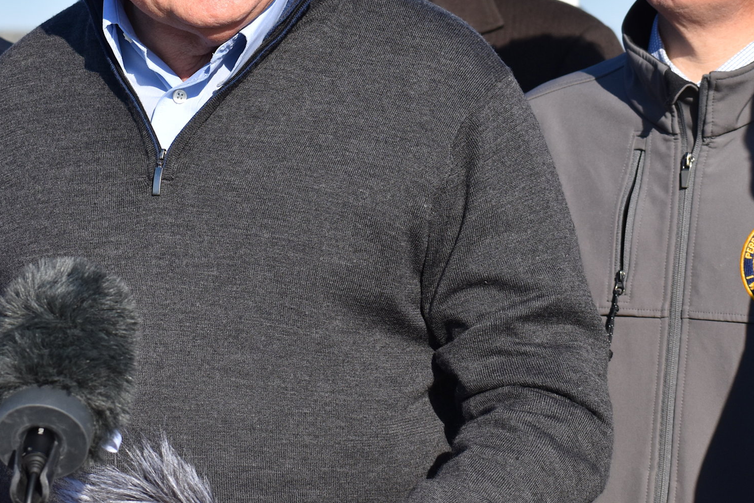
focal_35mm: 193
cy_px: 107
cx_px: 207
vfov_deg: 7.1
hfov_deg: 10.6
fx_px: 4040
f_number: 7.1
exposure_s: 1/2000
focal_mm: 75
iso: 400
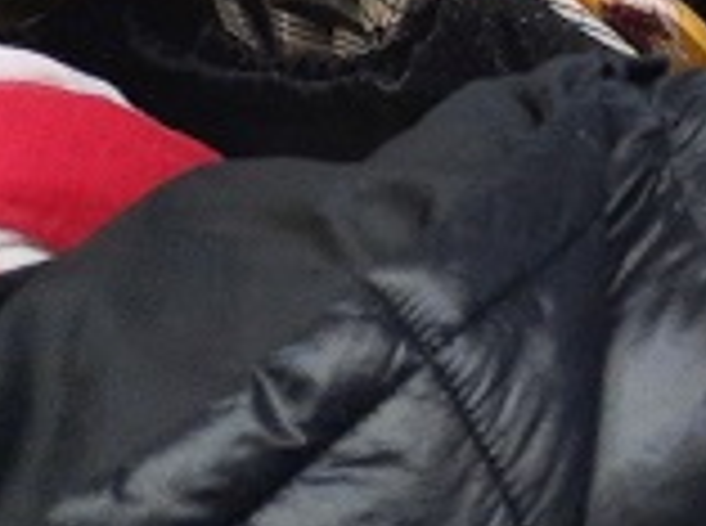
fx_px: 2340
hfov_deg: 14.1
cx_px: 1452
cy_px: -652
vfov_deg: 11.2
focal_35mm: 115
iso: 400
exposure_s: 1/33
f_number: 2
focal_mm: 4.6
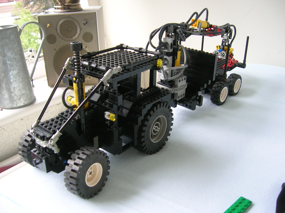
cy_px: 106
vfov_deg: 41.7
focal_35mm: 34
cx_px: 142
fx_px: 280
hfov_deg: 54.0
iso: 50
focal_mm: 5.7
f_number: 2.9
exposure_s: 1/33.8
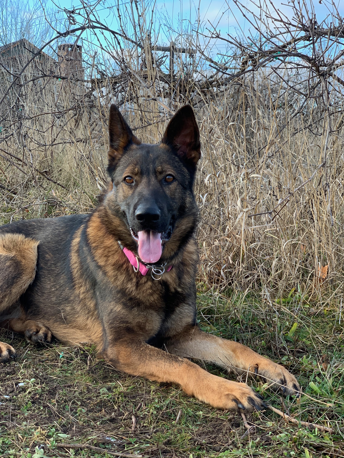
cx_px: 170
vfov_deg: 34.9
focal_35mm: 55
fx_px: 729
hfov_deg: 26.6
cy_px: 231
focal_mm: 6
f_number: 2.4
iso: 32
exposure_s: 1/122
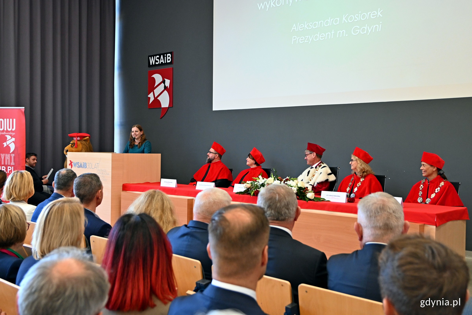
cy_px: 158
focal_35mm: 39
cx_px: 236
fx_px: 511
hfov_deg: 49.6
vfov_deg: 34.2
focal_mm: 26
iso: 1250
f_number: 4
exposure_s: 1/125
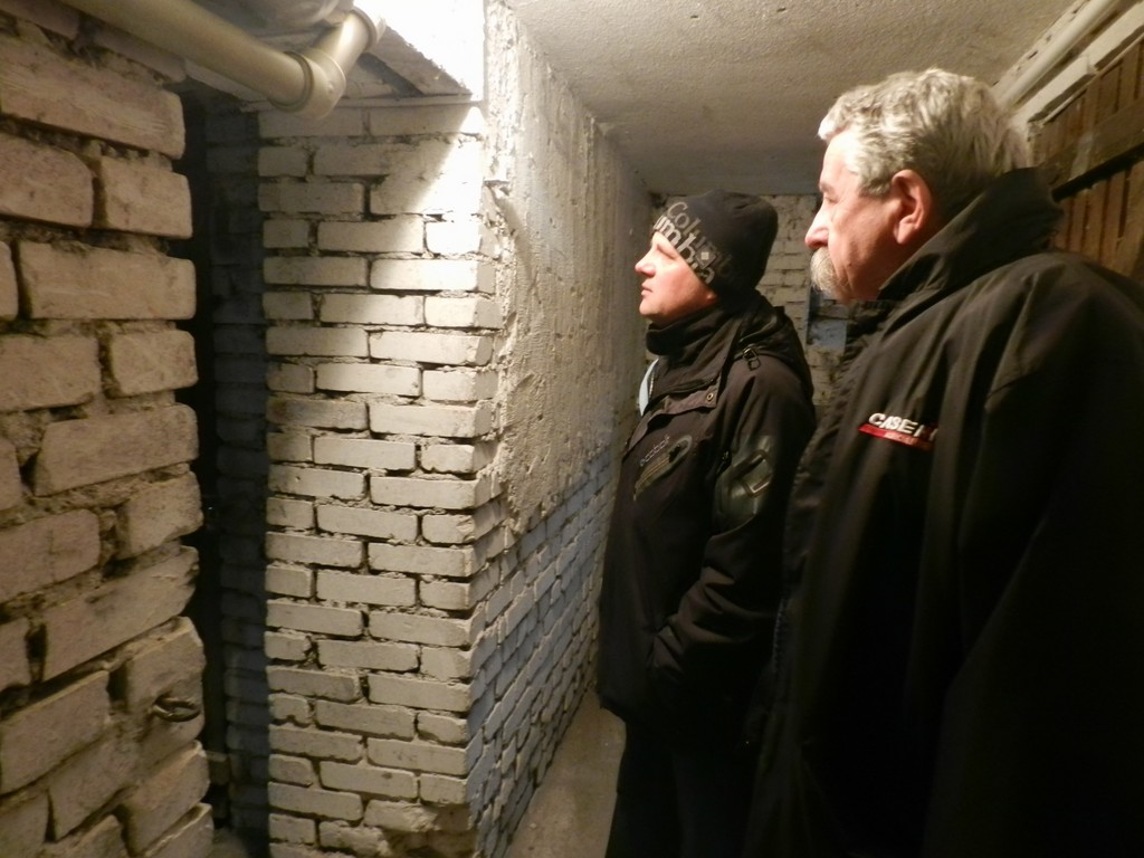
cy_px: 429
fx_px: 760
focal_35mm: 23
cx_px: 572
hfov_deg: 73.9
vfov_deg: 58.9
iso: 200
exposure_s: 1/5
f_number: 3.4
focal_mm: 4
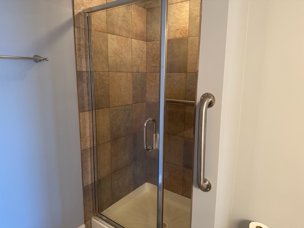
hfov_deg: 71.6
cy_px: 114
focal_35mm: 24
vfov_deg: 56.8
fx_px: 211
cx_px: 152
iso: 400
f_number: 1.78
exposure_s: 1/60
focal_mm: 6.86
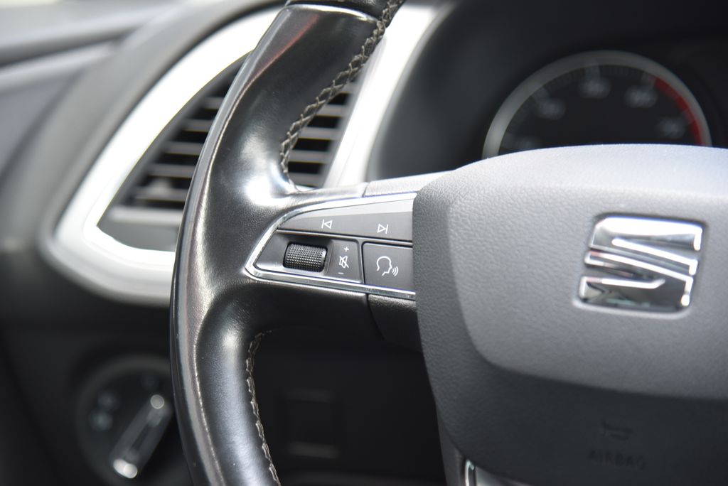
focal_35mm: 120
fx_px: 2428
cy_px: 243
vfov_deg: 11.4
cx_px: 364
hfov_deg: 17.1
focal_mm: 120
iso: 500
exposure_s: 1/40
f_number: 4
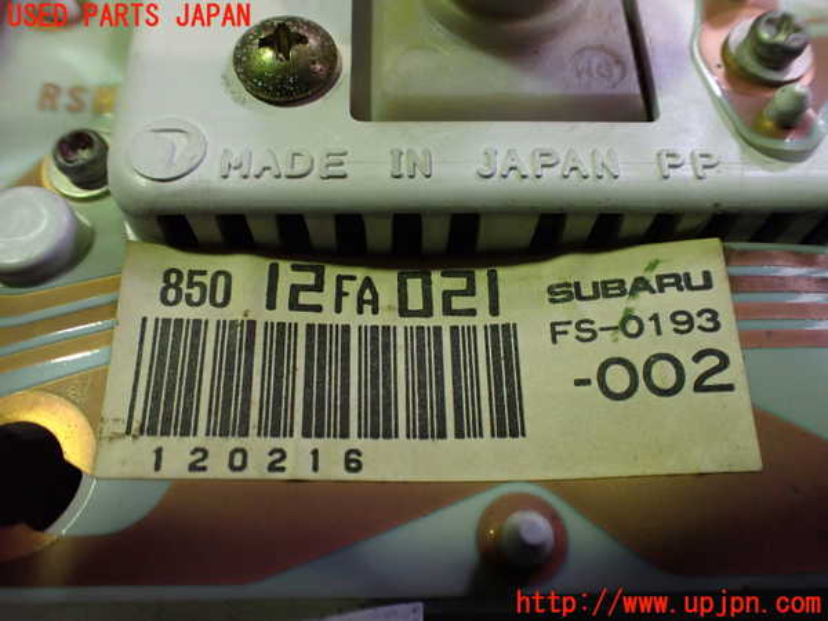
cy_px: 310
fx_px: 718
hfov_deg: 60.0
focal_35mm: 30
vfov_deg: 46.8
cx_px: 414
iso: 800
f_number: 2.3
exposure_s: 1/125
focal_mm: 5.4
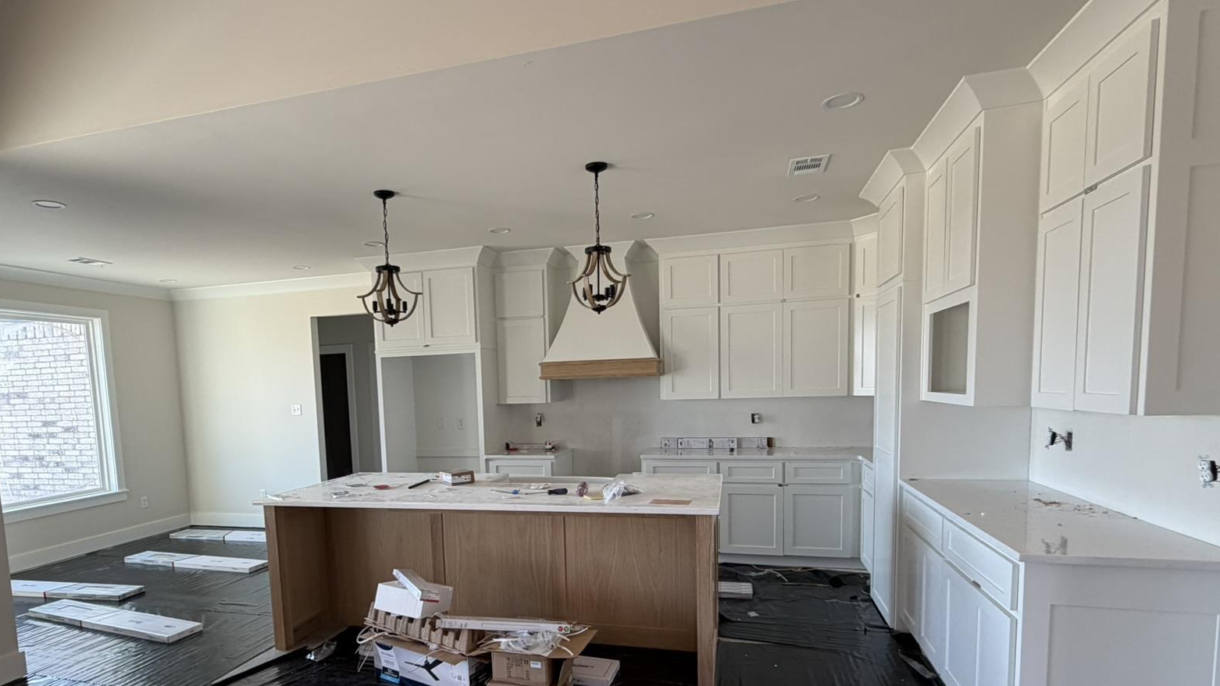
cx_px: 559
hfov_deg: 86.4
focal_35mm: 20
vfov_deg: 54.9
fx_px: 647
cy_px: 450
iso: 160
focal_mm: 2.22
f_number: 2.2
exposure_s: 1/121
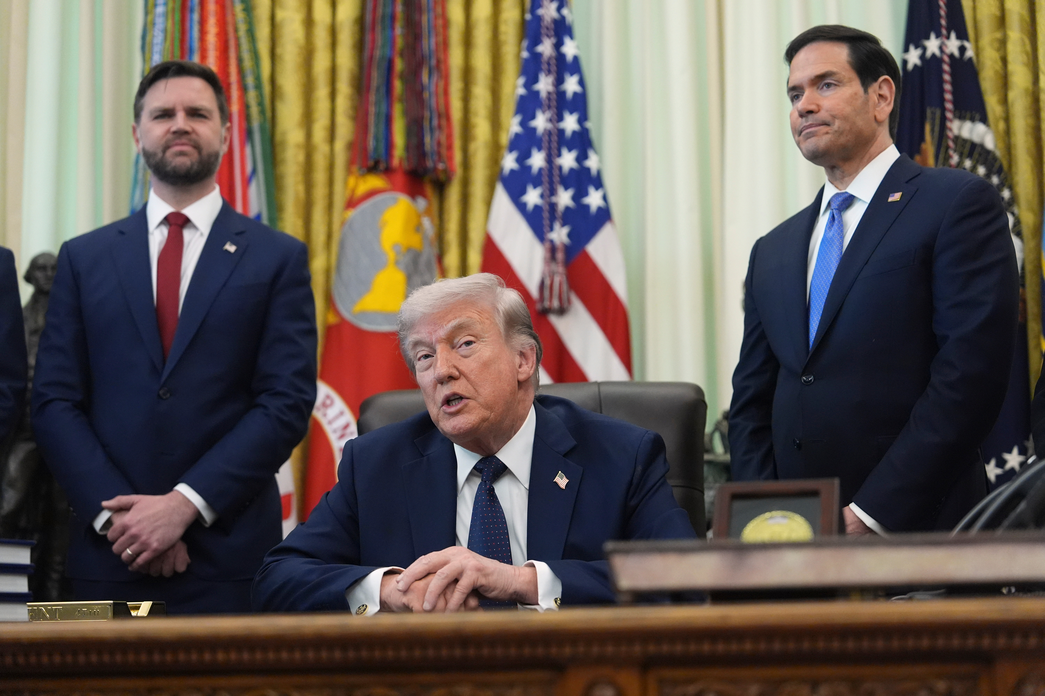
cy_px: 348
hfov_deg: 28.8
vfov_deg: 19.5
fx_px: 2032
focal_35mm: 70
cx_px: 522
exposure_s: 1/400
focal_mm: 70
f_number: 2.8
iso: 4000
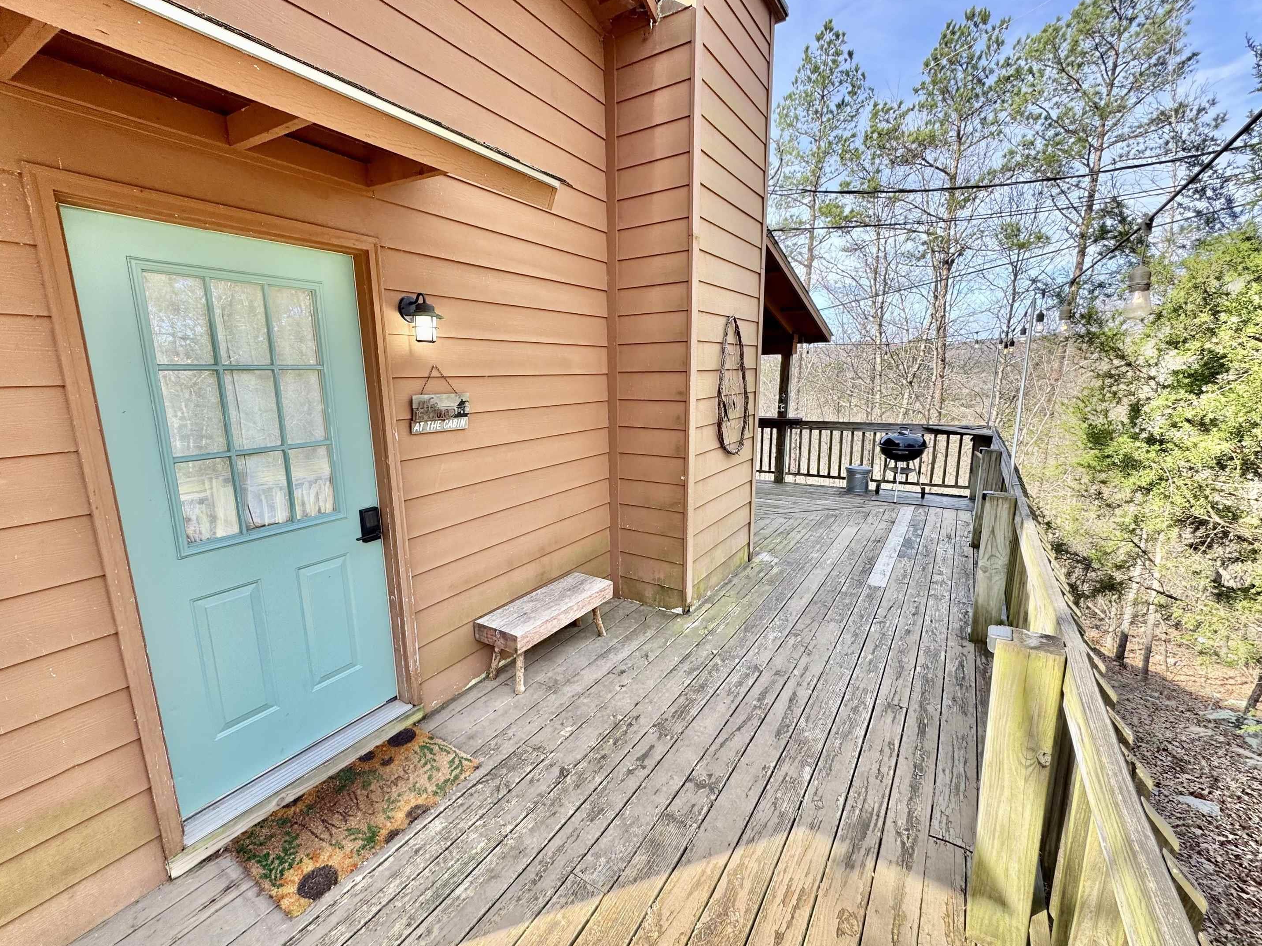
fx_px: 547
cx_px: 610
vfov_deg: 81.7
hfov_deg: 98.1
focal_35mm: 15
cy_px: 476
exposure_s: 1/131
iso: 40
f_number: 2.2
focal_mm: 2.22
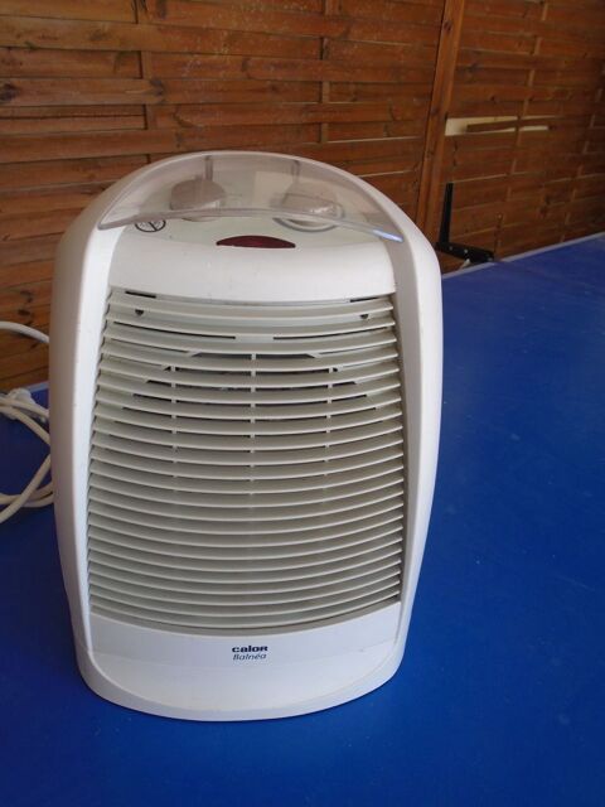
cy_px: 404
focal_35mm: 26
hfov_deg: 53.1
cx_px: 302
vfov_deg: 67.3
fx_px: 606
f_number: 3.2
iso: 100
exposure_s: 1/60
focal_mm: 4.6
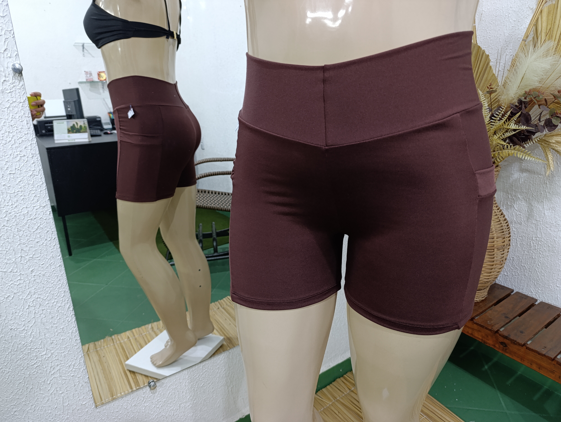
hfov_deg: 73.8
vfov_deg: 59.0
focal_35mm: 23
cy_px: 211
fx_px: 373
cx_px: 280
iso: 1000
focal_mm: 6.14
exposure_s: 1/30
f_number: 1.6
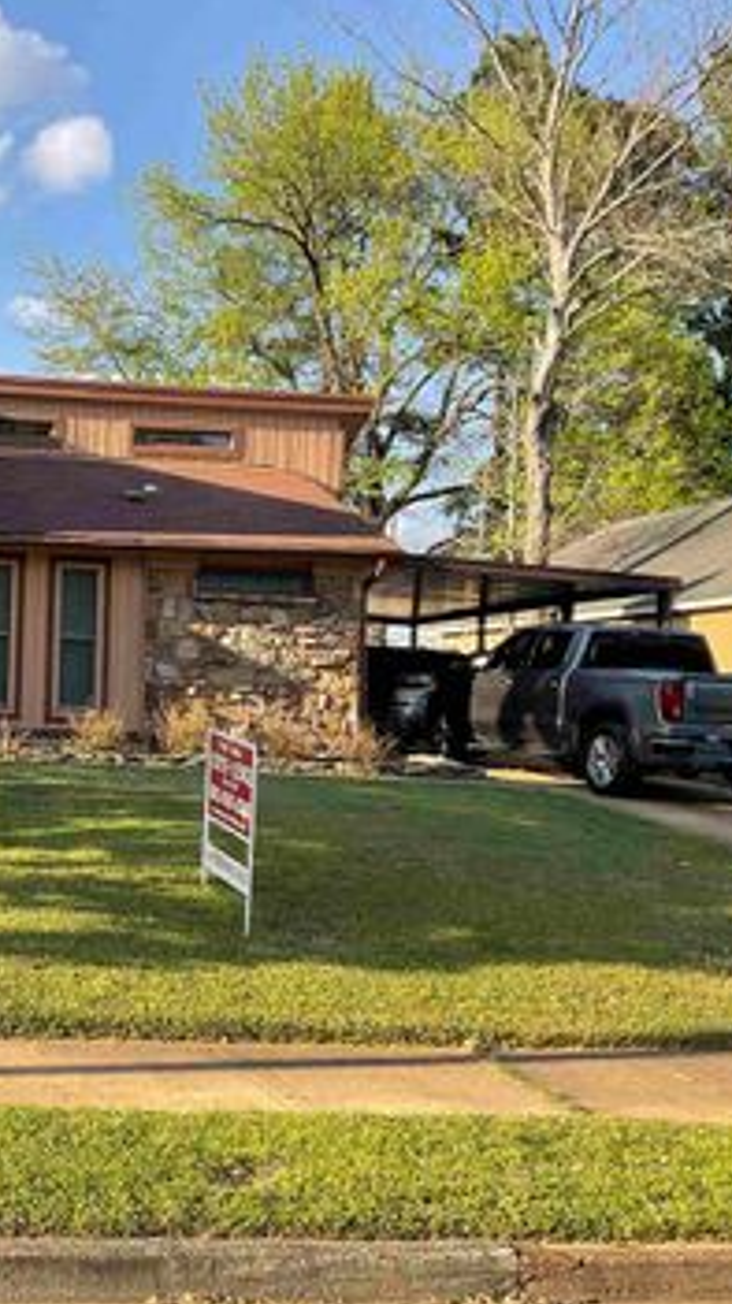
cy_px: 678
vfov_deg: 45.5
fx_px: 1555
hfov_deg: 24.7
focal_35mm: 45
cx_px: -67
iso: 16
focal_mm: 3
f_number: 1.8
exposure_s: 1/524
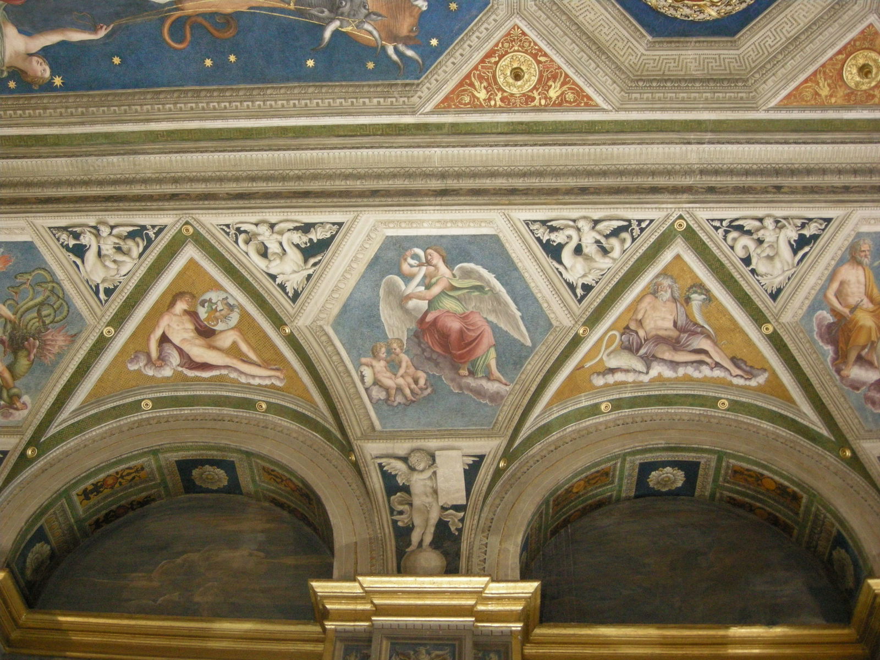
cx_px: 440
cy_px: 330
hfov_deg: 45.8
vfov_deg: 35.1
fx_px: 1042
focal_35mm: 41
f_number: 2.9
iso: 400
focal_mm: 8.5
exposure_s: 1/23.3
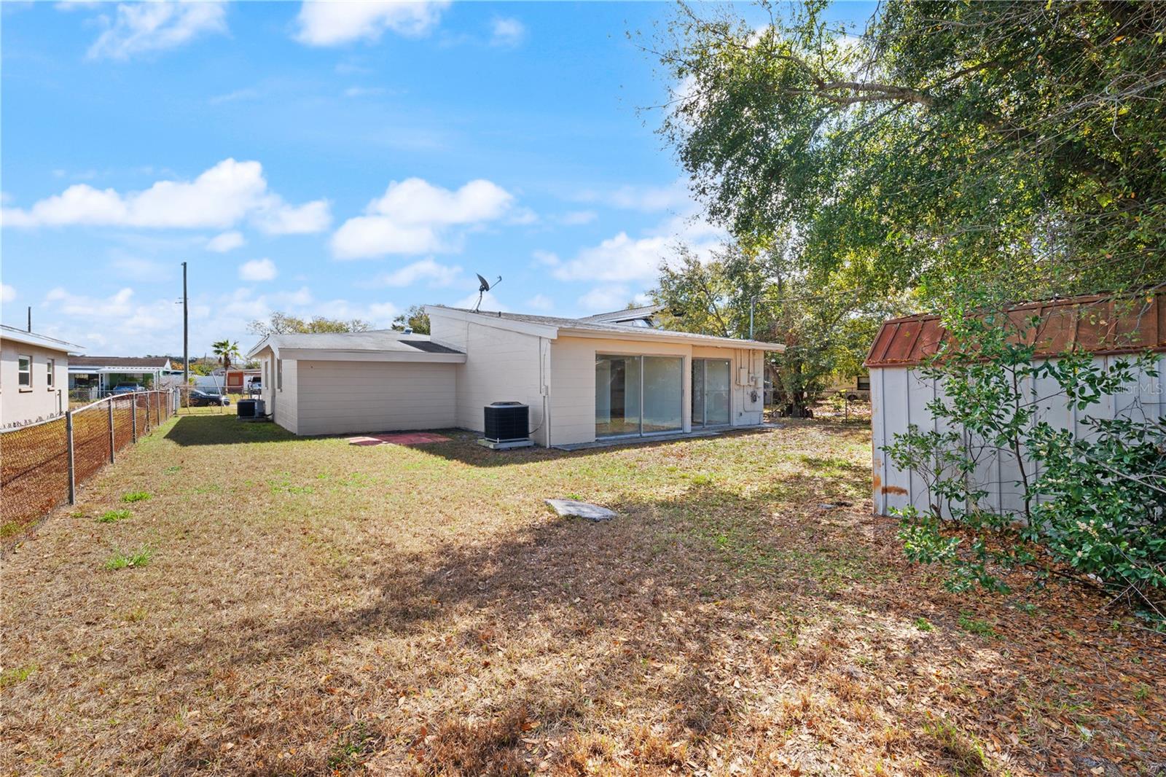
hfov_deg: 104.3
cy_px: 388
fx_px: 453
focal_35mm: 14
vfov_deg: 81.2
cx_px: 583
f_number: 13
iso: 320
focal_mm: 14
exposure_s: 1/100
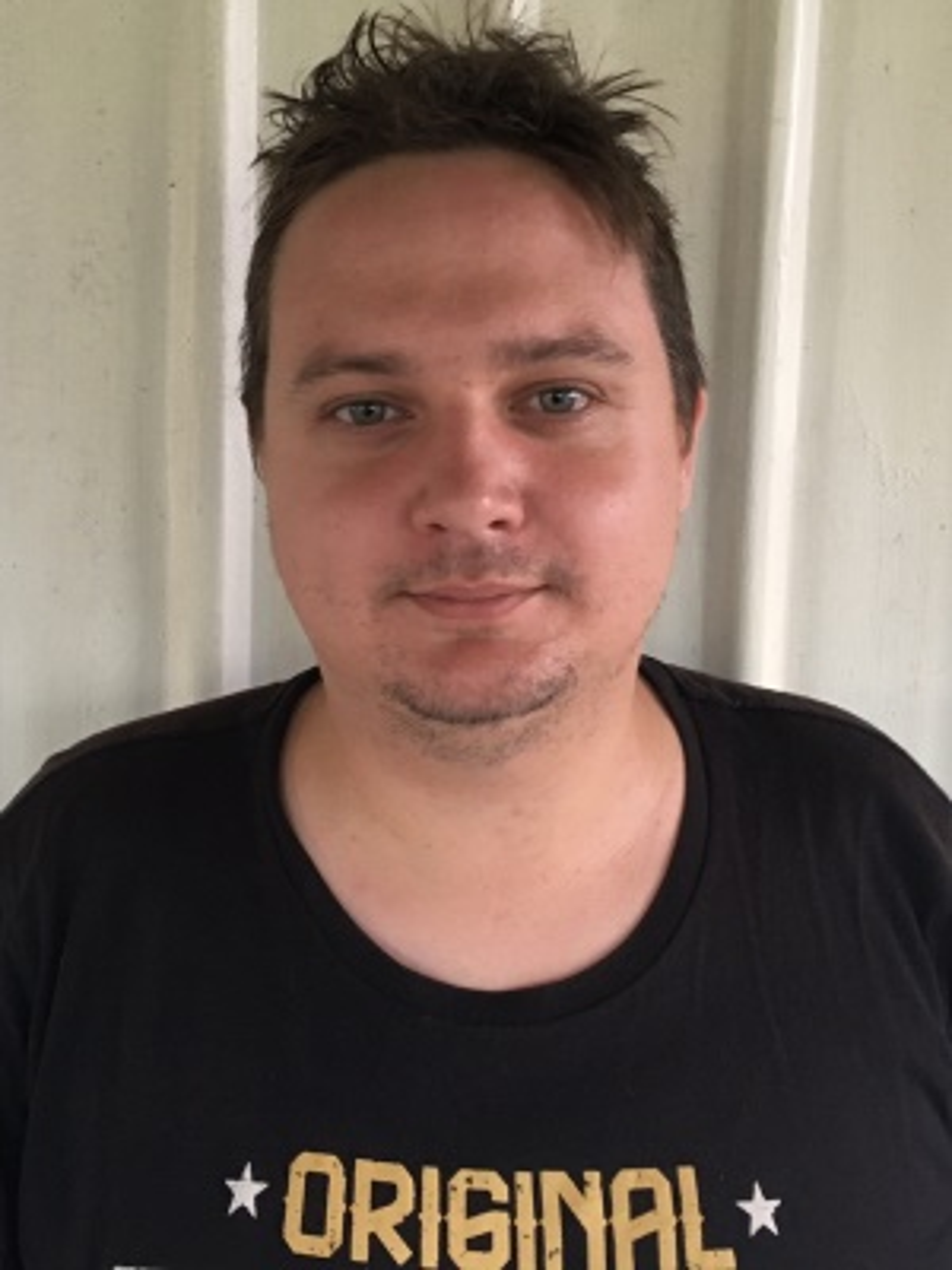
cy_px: 635
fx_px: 1063
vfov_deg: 61.7
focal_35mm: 29
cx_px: 476
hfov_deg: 48.2
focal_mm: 4.15
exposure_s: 1/33
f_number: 2.2
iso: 160
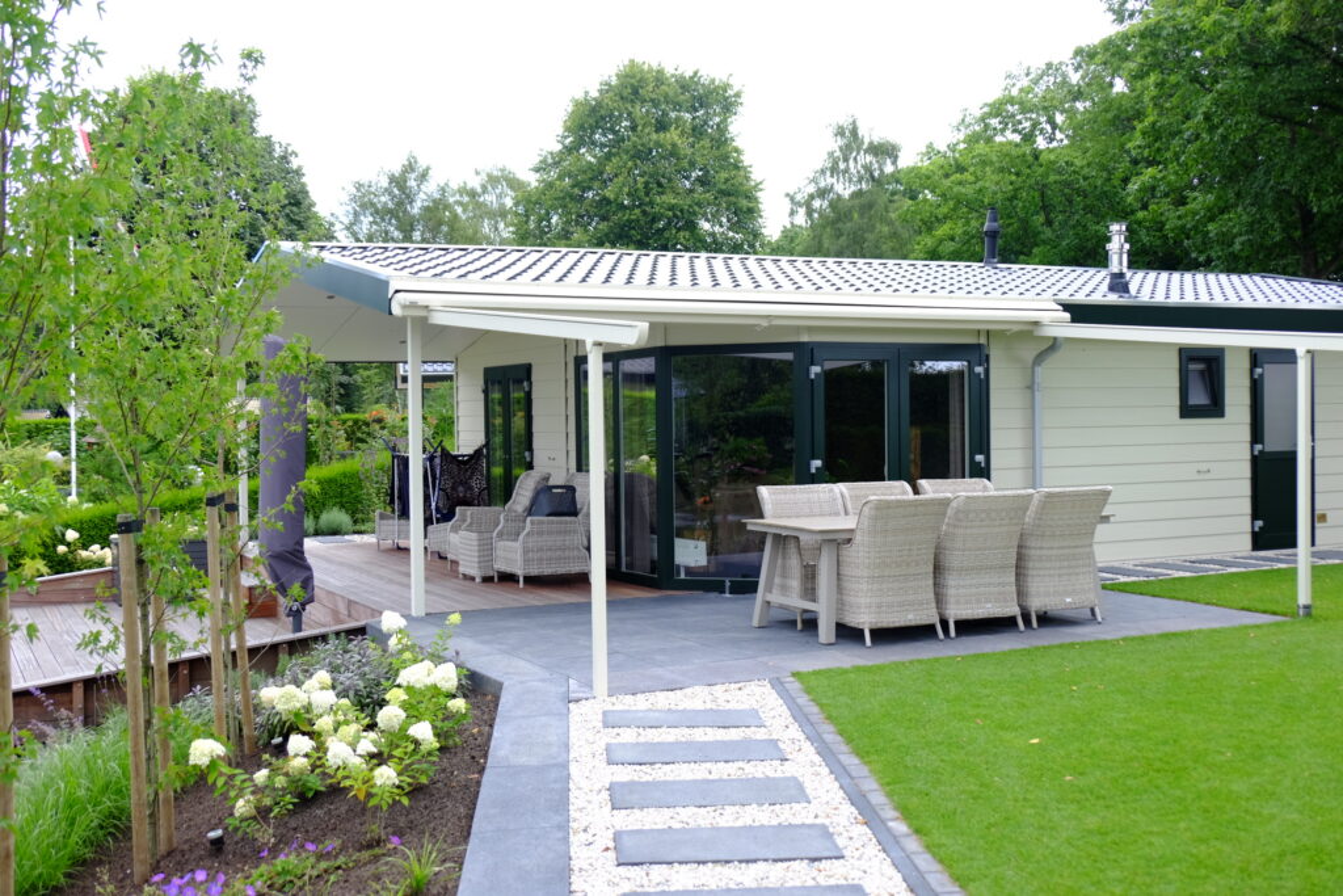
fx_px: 1418
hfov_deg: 50.7
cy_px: 448
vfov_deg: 35.1
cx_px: 672
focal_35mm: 38
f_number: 4
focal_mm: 25.4
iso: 200
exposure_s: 1/110
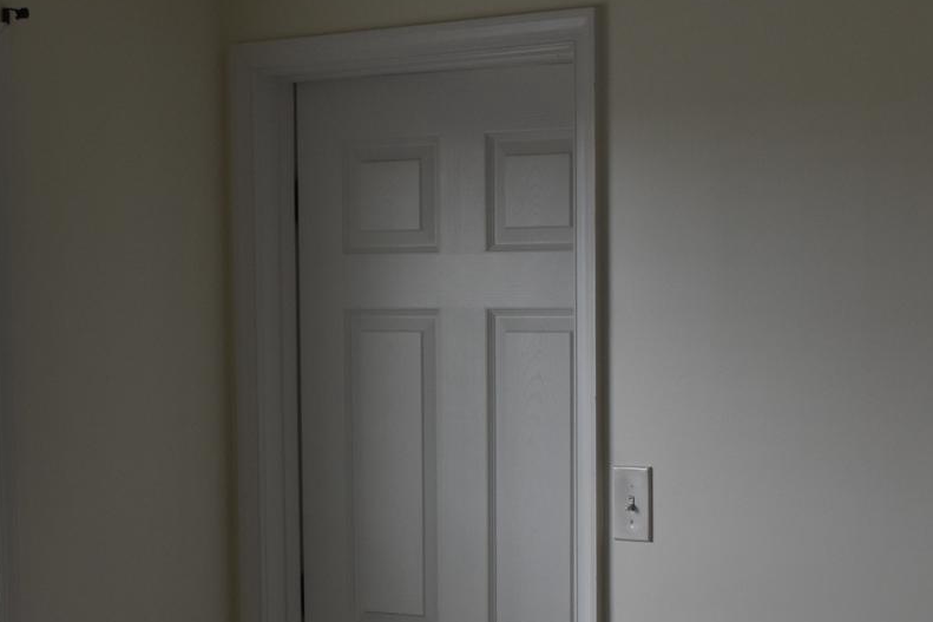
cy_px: 680
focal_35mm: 101
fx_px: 2617
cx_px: 351
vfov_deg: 13.3
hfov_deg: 20.2
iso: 400
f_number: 6.3
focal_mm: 26
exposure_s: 1/160
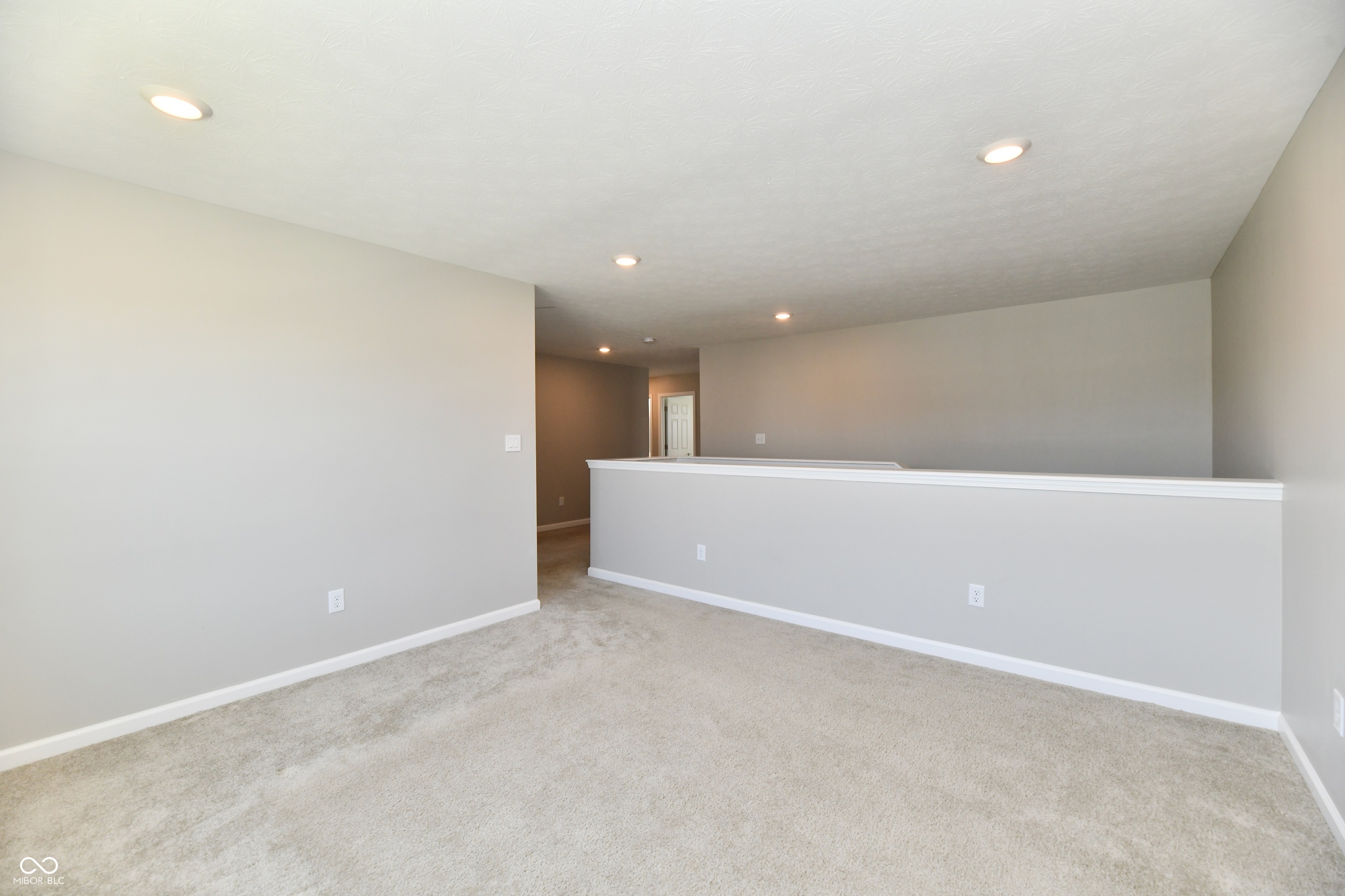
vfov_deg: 81.2
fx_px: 523
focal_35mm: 14
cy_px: 448
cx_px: 672
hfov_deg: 104.3
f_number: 6.3
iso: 640
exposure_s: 1/160
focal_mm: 14
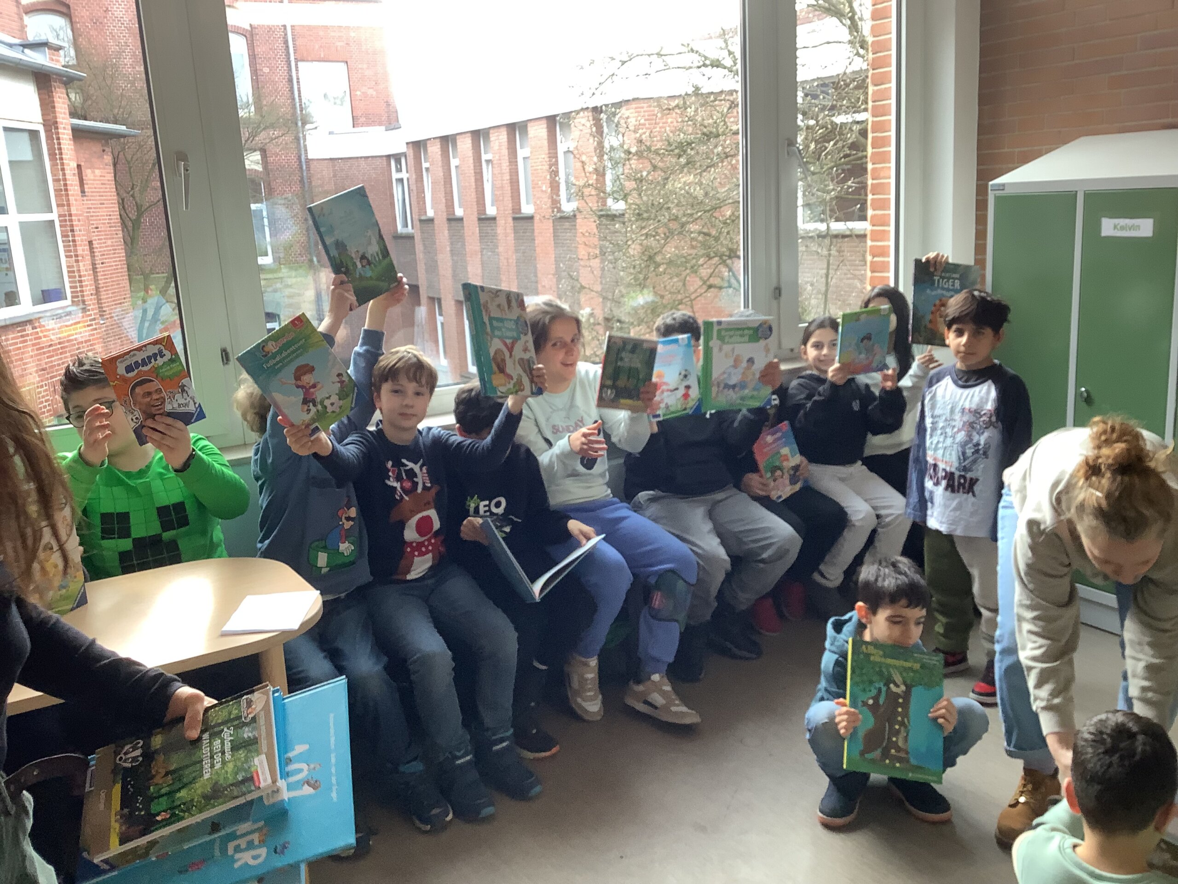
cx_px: 589
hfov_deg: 58.4
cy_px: 442
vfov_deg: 45.4
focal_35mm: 31
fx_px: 1055
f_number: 2.4
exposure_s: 1/100
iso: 80
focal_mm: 3.3
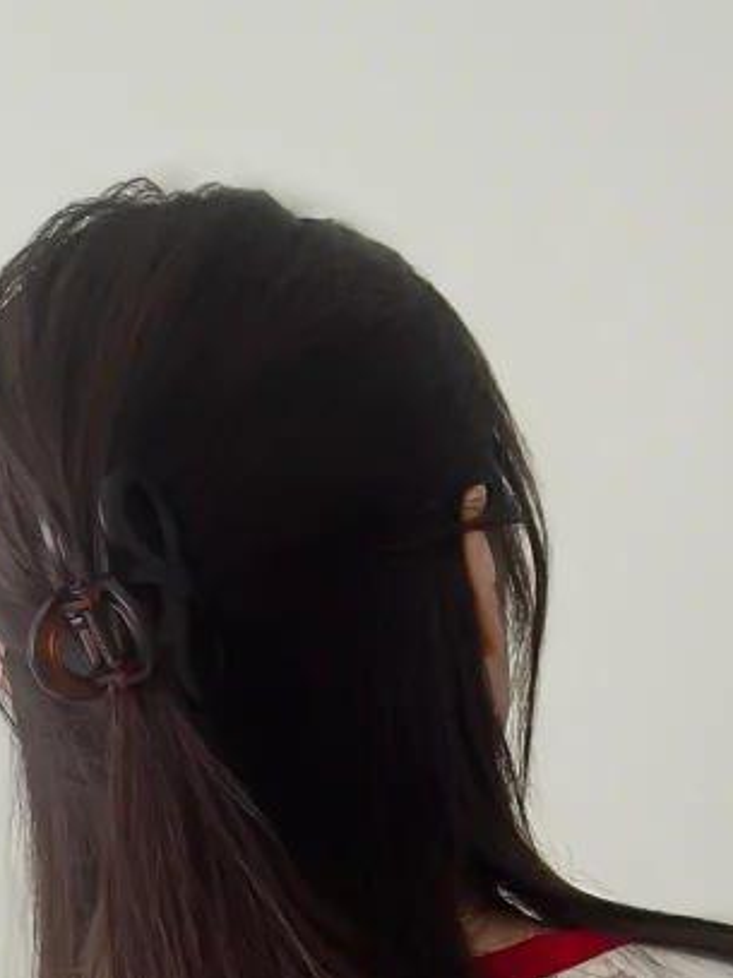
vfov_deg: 11.3
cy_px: 1302
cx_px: 41
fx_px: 4802
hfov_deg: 8.7
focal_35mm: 170
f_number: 1.8
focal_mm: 6.86
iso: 64
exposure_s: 1/125
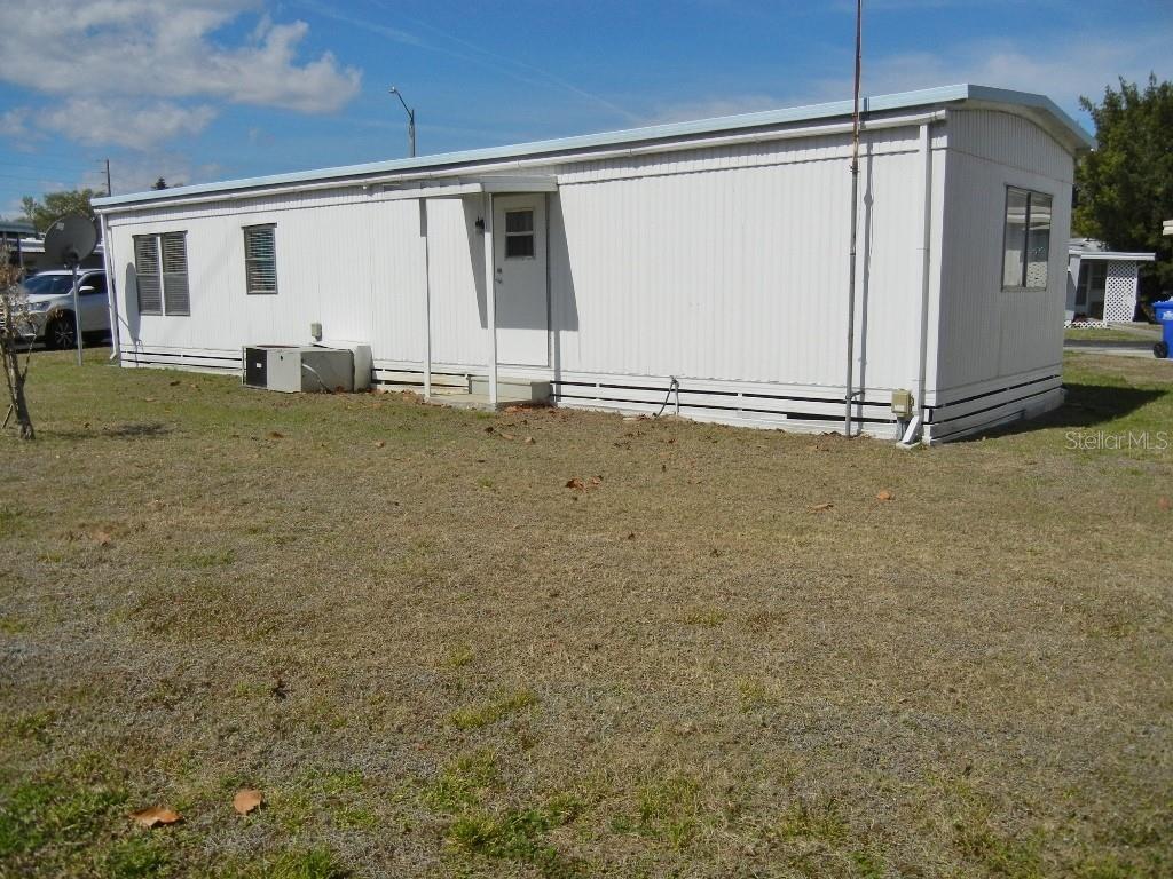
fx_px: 1017
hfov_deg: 60.0
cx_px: 586
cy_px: 440
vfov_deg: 46.8
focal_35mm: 30
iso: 160
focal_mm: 5.4
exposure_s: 1/1337
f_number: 7
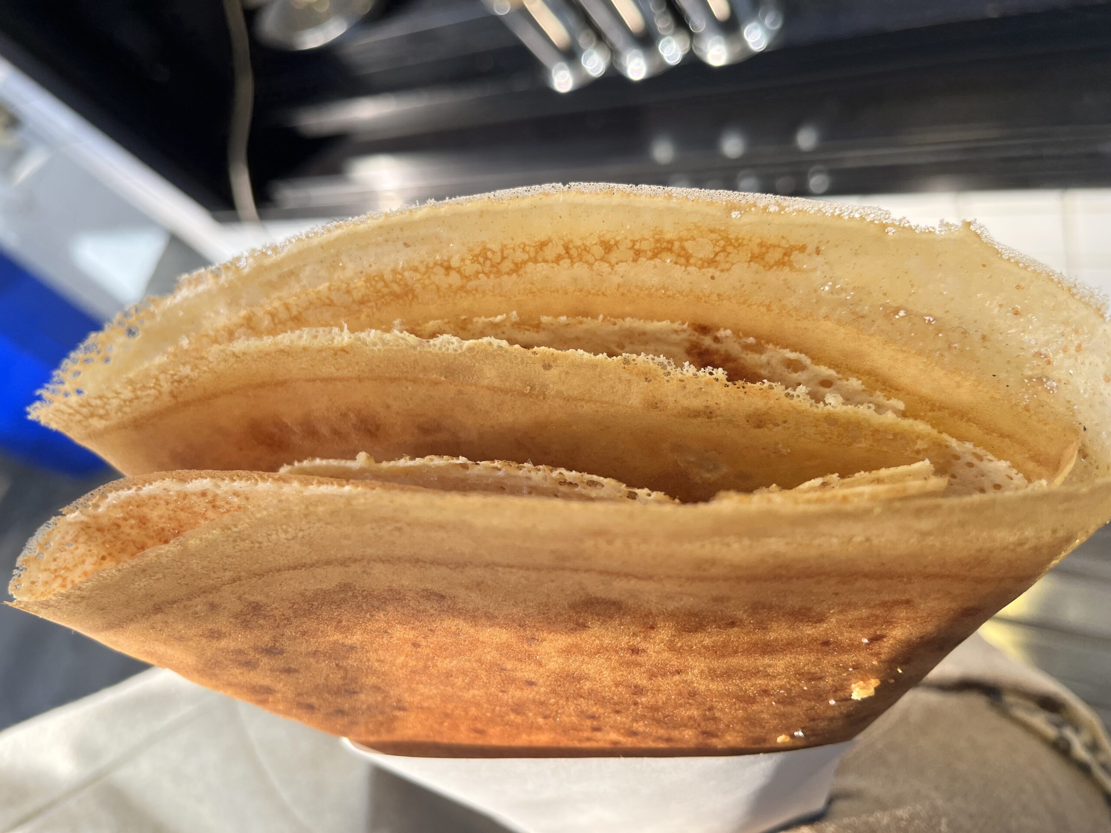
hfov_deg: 67.3
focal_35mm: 26
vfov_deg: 53.1
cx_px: 556
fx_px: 834
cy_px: 416
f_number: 1.6
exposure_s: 1/566
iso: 50
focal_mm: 5.1
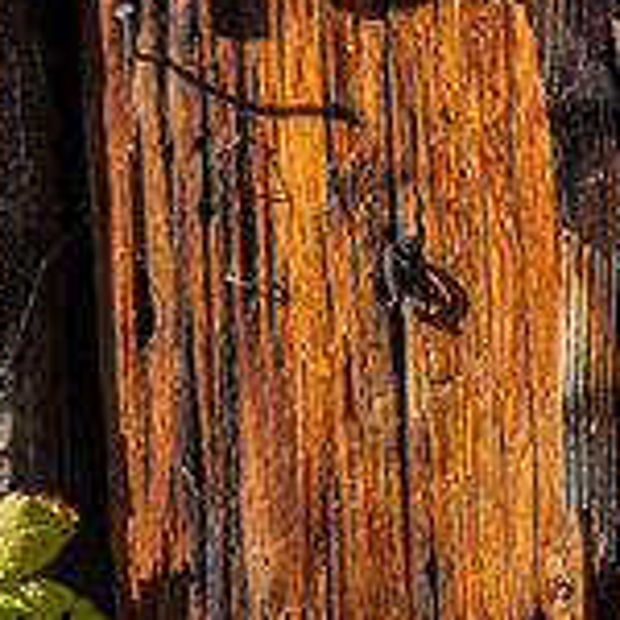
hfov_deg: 5.5
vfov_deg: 5.5
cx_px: -351
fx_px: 6424
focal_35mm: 317
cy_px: 947
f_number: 5.6
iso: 100
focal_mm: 70
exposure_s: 1/400
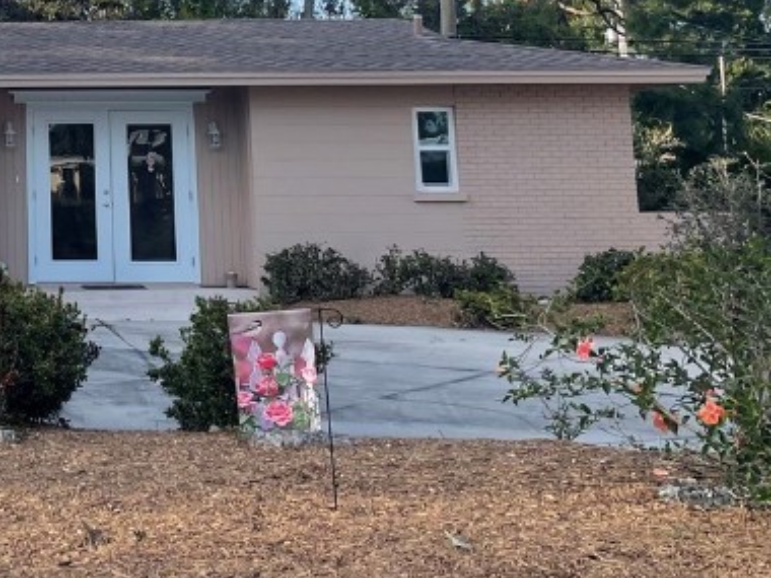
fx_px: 1559
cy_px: -49
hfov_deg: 25.5
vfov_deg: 20.1
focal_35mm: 70
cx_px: -106
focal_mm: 4.2
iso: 32
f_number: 1.6
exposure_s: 1/1916
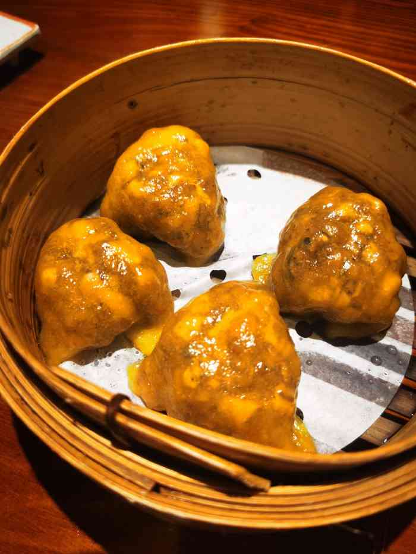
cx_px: 208
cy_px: 277
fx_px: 433
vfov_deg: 65.3
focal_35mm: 27
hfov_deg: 51.4
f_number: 1.6
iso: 125
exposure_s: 1/50
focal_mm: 5.56
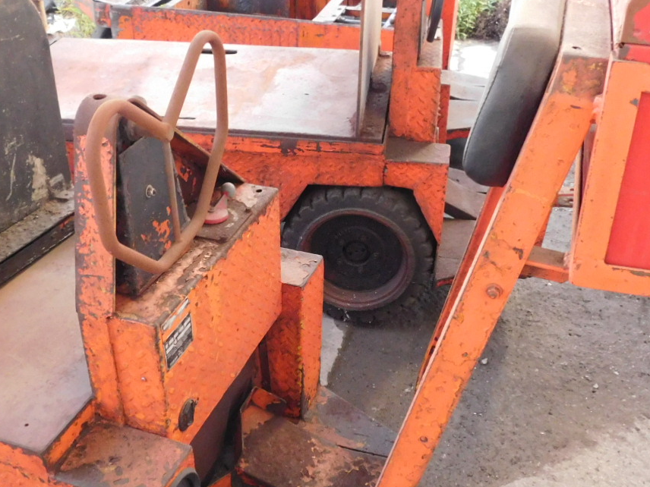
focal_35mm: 43
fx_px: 807
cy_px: 274
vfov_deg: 33.6
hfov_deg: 43.8
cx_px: 317
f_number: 3
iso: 400
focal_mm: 4
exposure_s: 1/30
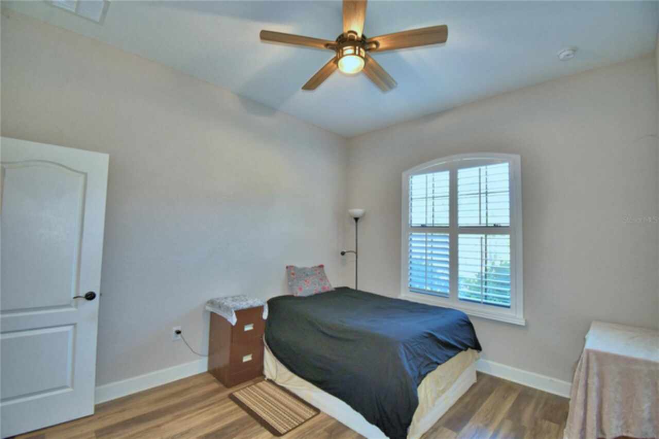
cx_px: 330
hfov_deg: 100.4
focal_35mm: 15
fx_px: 274
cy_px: 220
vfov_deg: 77.3
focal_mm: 10
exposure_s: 1/30
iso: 200
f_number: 4.5
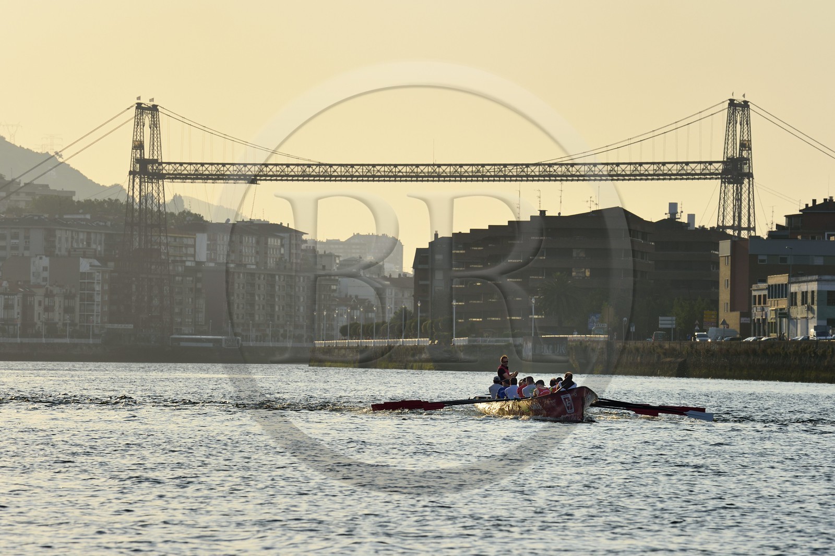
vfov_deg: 6.9
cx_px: 418
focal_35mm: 200
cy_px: 278
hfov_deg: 10.3
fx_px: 4638
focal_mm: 200
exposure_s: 1/800
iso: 200
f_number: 9
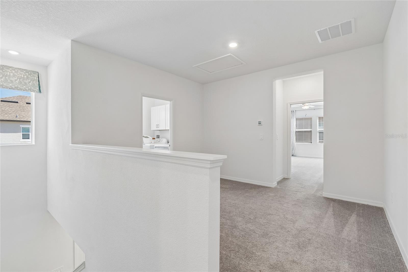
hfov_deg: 100.4
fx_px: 170
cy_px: 136
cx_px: 204
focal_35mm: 15
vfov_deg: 77.3
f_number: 7.1
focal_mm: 10
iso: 100
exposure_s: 1/3.33
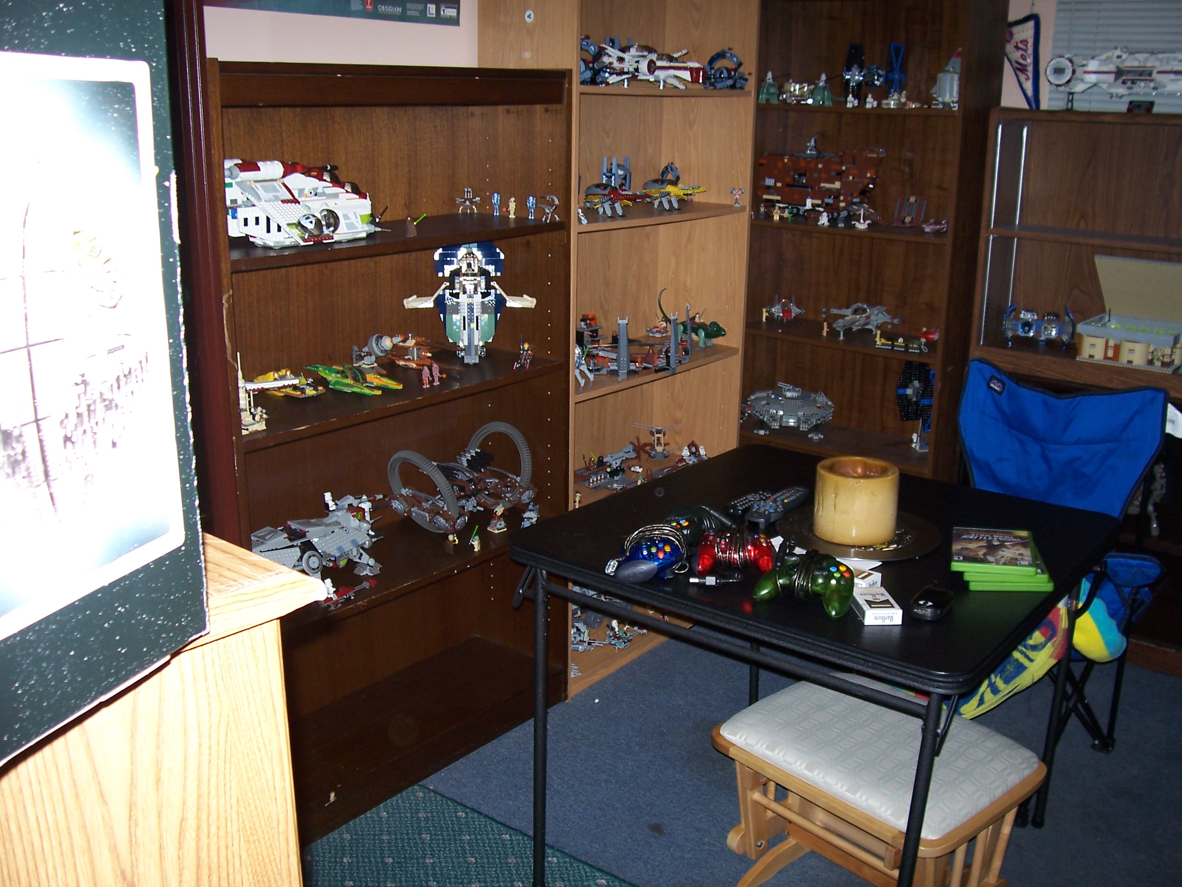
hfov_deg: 54.0
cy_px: 444
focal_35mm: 34
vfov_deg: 41.8
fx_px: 1161
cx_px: 591
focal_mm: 5.6
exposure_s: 1/60
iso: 80
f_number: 2.7
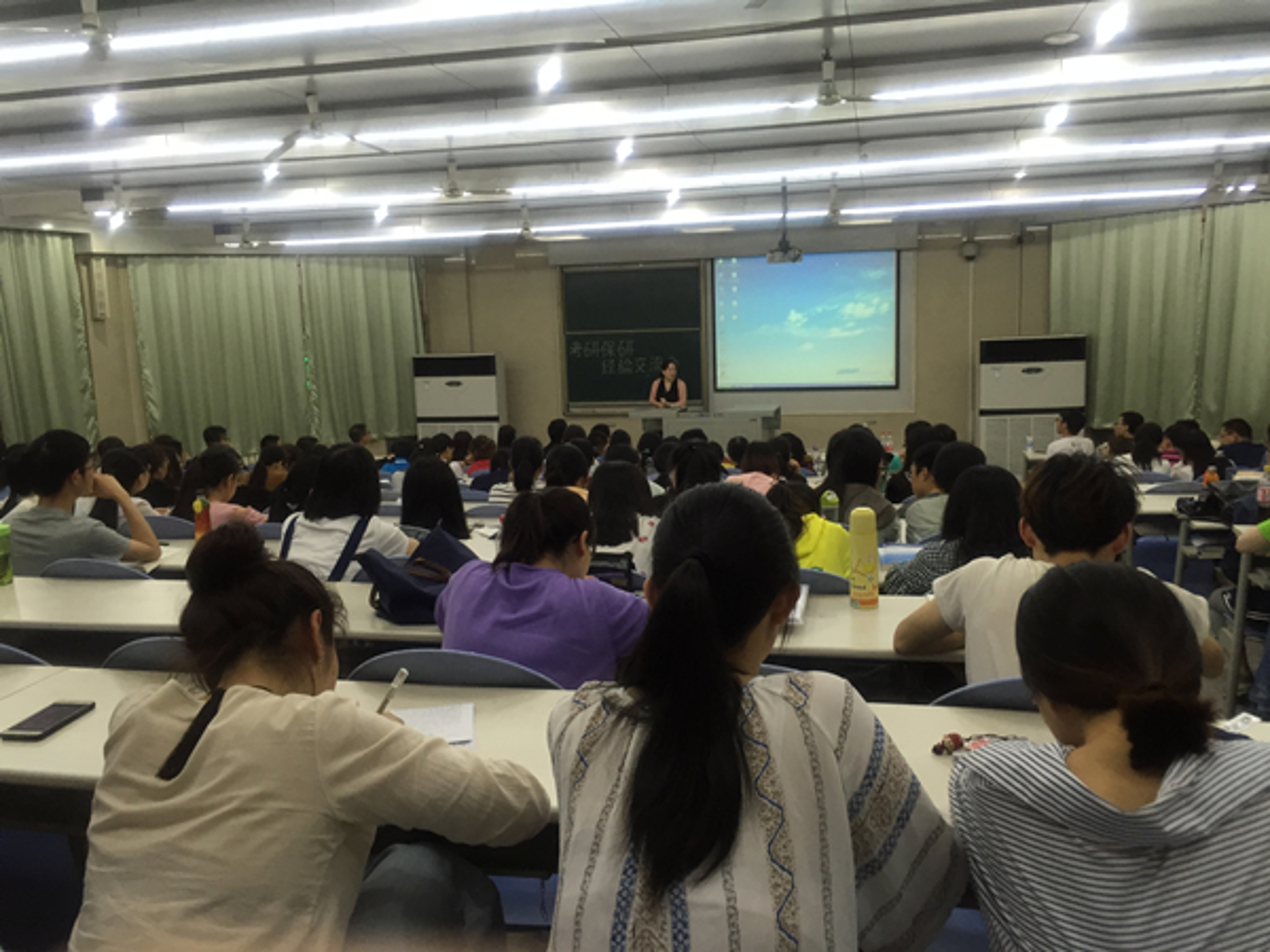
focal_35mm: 29
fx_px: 1064
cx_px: 635
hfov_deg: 61.7
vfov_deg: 48.2
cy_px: 476
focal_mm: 4.15
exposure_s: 1/30
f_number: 2.2
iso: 32
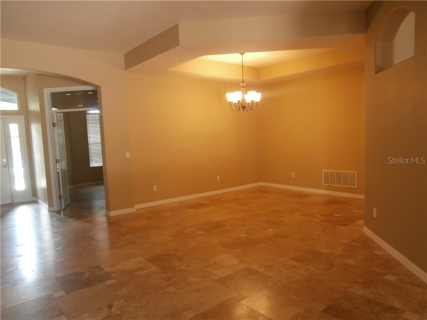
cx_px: 214
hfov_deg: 69.4
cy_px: 160
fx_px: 308
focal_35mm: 25
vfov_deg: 54.9
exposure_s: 1/13
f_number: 3.2
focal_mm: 4.43
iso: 200
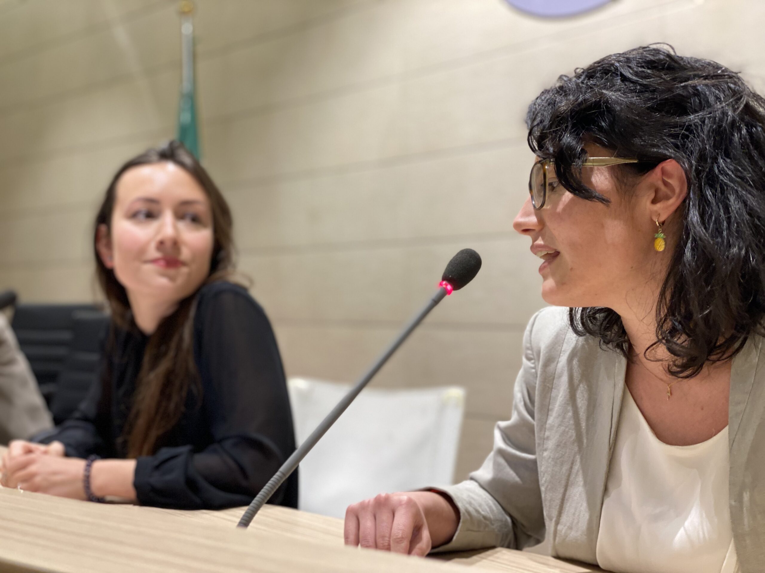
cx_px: 382
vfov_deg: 28.0
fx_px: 1149
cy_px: 286
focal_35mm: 52
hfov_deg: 36.8
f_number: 2
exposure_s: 1/33
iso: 125
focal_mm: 6
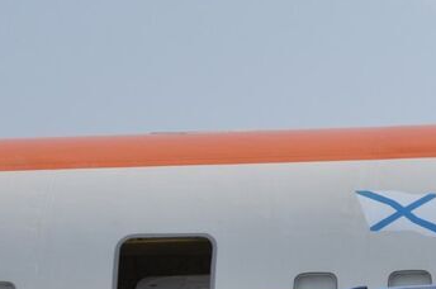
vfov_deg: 4.9
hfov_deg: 7.3
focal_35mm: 279
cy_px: 392
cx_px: 603
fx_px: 3373
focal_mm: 50
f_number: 8
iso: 200
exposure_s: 1/640
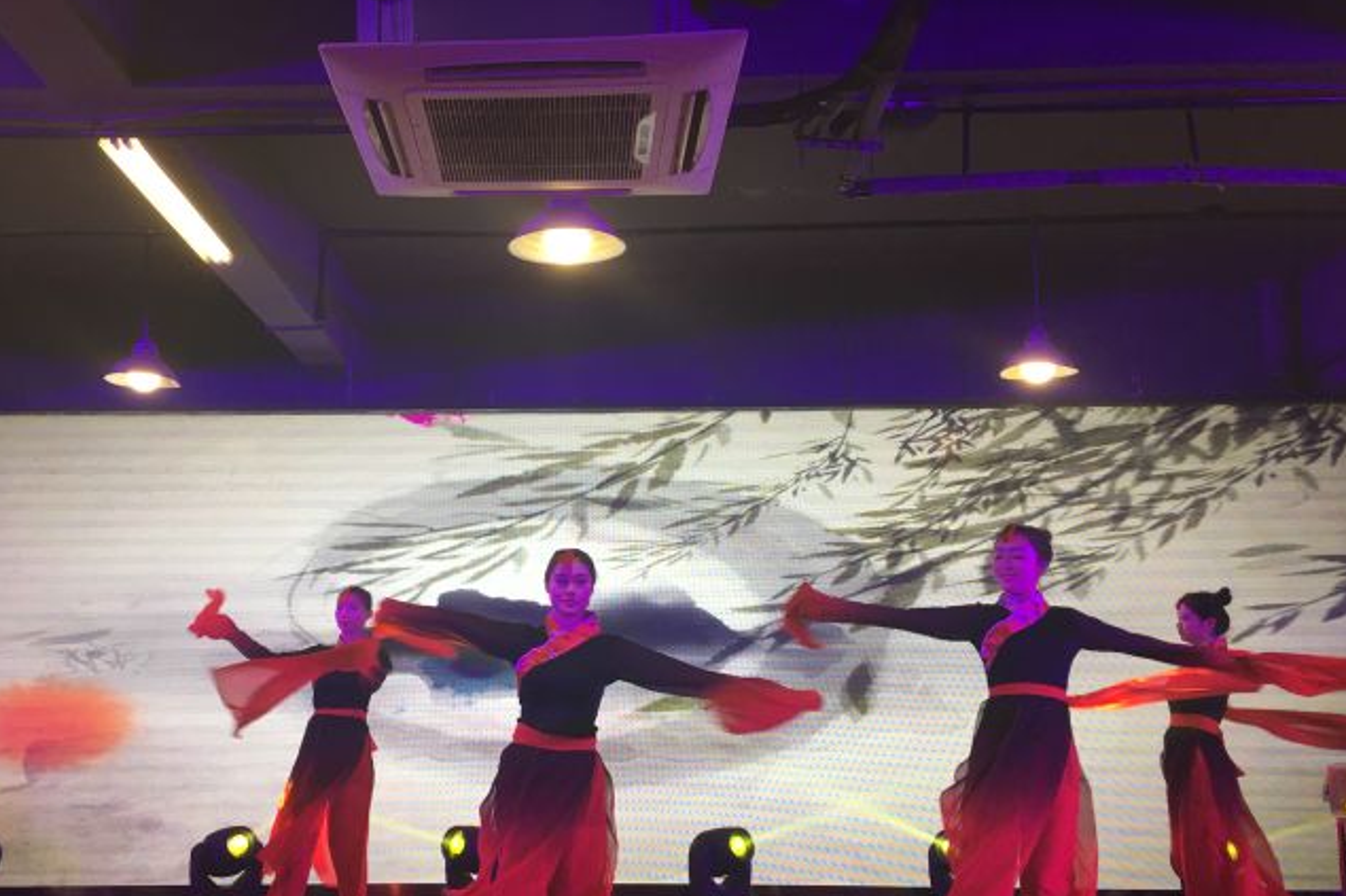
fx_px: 1420
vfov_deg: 35.0
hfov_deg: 50.6
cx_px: 589
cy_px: 500
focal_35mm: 38
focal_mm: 4.15
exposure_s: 1/33
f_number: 2.2
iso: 25
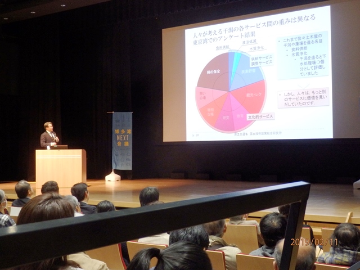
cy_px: 135
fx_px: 510
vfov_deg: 29.7
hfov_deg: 38.9
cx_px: 180
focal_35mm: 49
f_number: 4
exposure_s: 1/15
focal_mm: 8.9
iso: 800
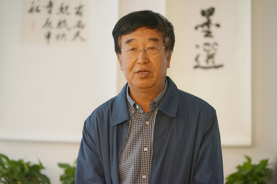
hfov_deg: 8.6
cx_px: 138
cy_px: 92
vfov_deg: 5.7
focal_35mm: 240
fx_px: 1846
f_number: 6.3
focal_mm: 240
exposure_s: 1/200
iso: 6400
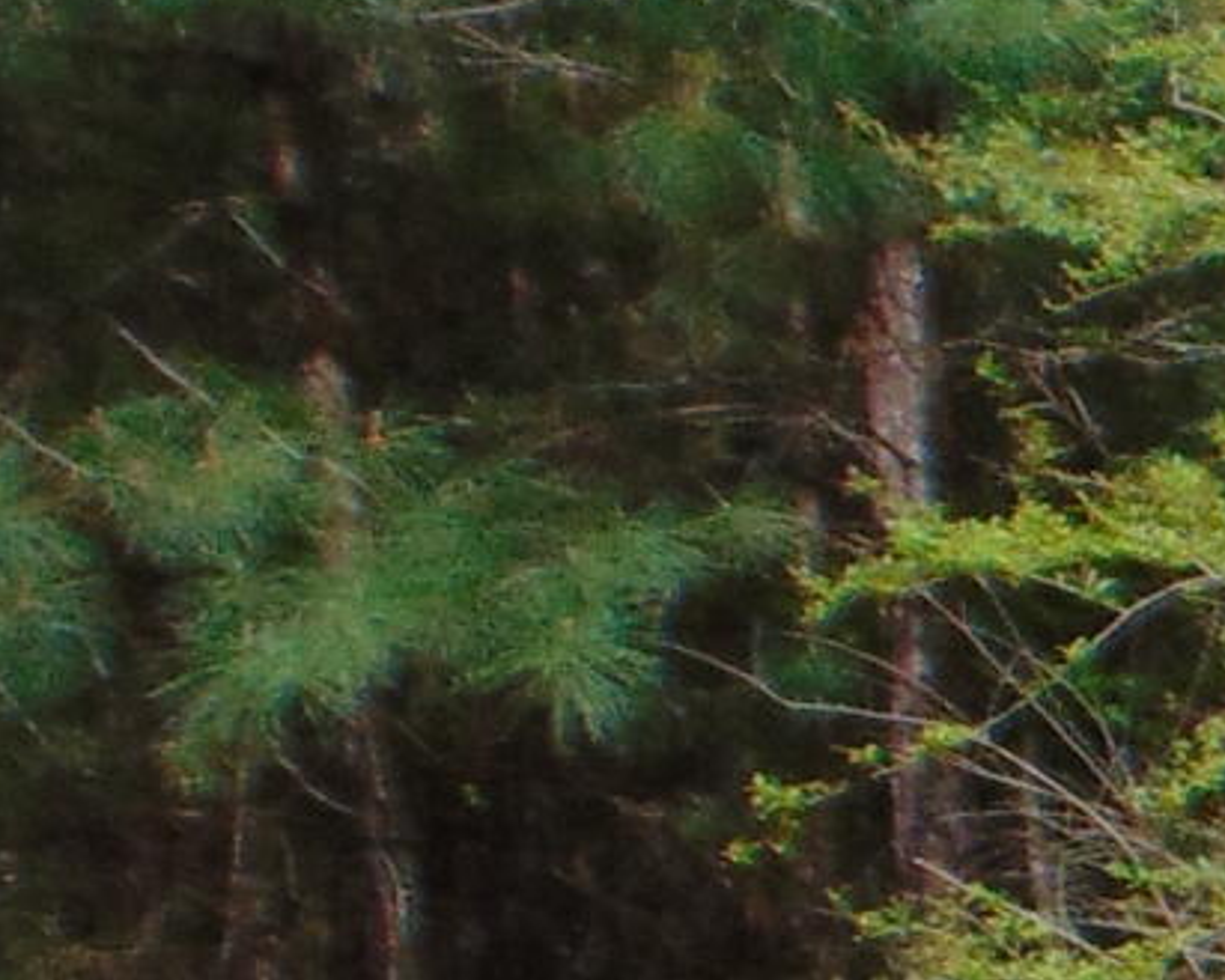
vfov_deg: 8.6
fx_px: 6455
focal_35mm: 178
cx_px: 3296
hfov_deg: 9.3
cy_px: 1260
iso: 80
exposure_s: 1/1000
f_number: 3
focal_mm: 4.5
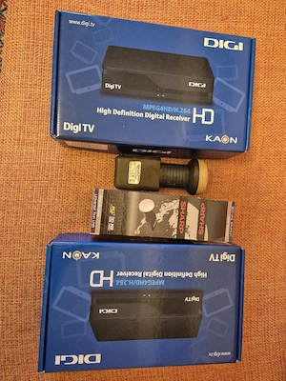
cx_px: 143
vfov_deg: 73.9
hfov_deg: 58.9
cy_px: 190
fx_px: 253
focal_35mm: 23
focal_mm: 5.4
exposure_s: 1/100
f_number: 1.8
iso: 1000
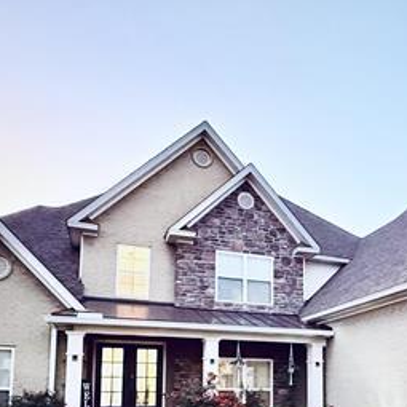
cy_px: 353
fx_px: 412
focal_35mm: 31
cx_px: 251
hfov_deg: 52.1
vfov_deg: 48.0
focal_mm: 2.22
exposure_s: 1/30
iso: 1600
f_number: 2.2
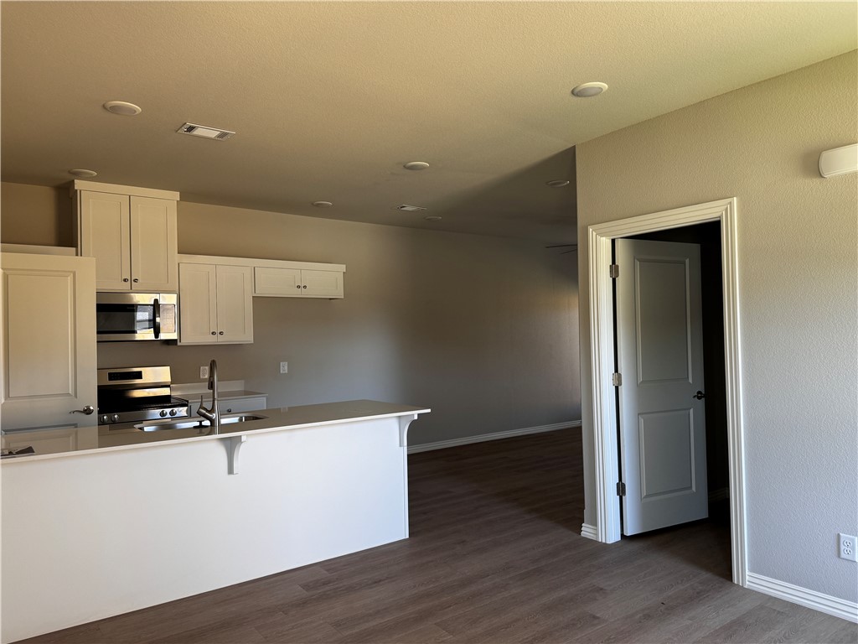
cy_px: 322
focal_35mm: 24
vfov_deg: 56.8
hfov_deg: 71.6
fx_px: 595
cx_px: 429
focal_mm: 6.76
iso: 160
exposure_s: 1/121
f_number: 1.78
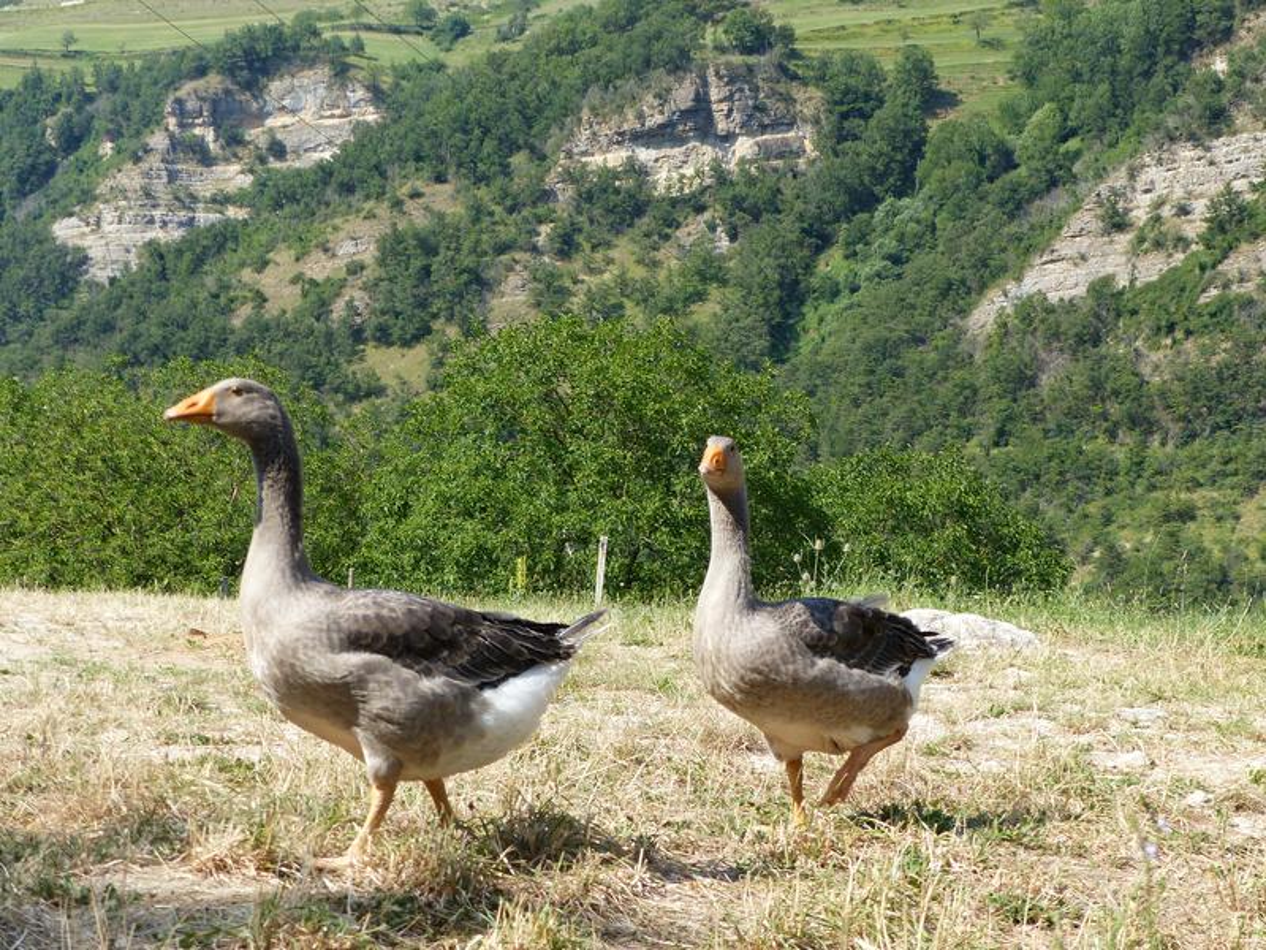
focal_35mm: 80
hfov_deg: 24.4
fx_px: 2926
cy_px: 475
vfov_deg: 18.4
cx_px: 633
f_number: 4
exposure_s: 1/500
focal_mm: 13.5
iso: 100
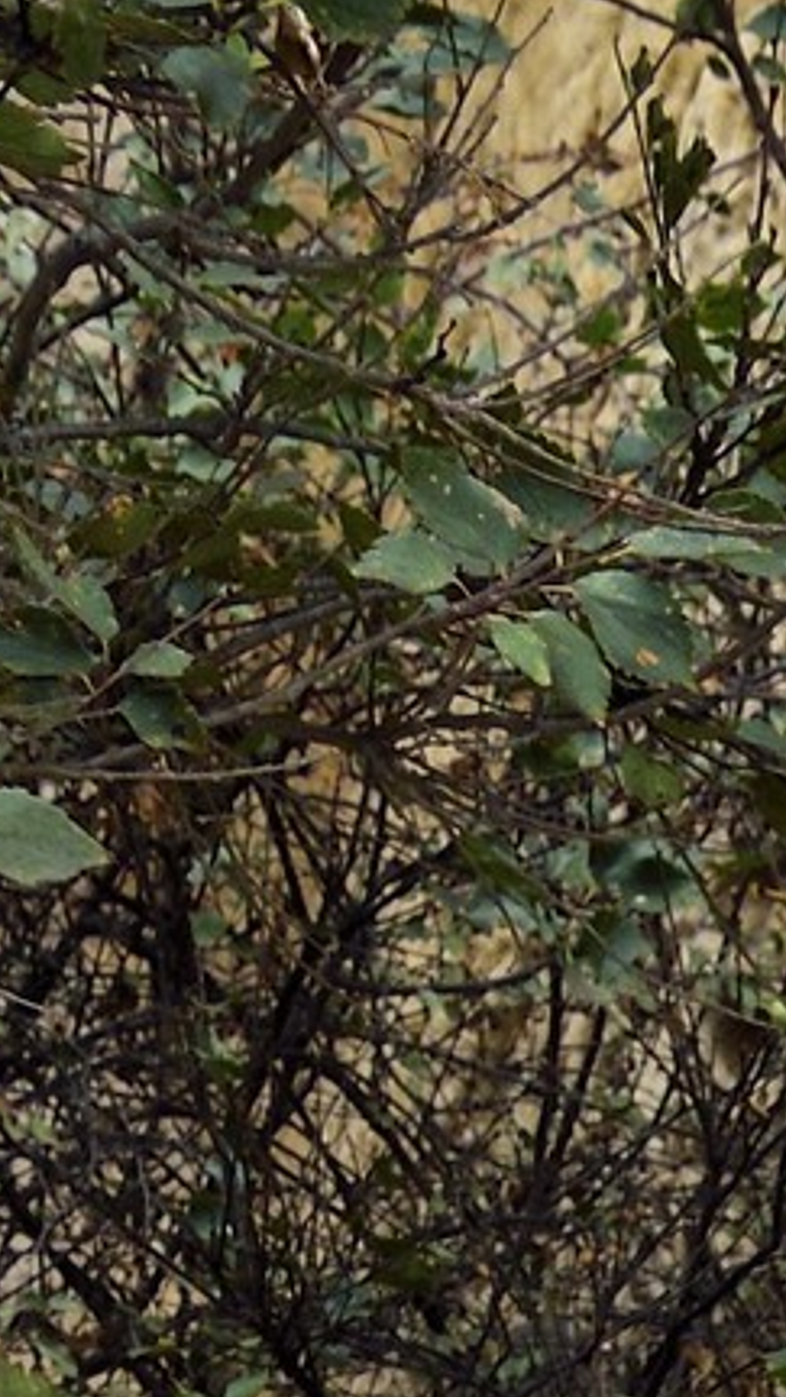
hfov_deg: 5.0
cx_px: 2125
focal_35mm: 233
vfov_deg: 8.3
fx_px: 8633
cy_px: 3598
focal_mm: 40
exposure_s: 1/250
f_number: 8
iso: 200
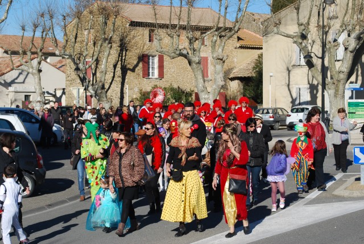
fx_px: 836
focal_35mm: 82
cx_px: 182
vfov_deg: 16.6
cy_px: 122
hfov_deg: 24.6
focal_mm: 55
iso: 100
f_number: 8
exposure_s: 1/250
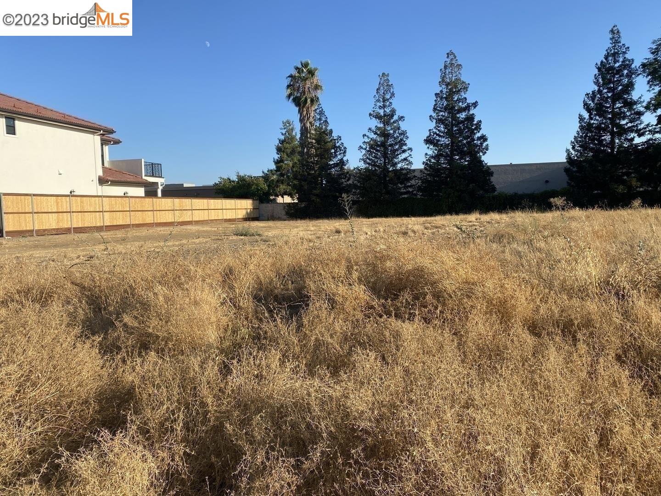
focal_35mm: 26
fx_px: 496
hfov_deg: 67.3
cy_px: 248
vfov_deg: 53.1
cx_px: 330
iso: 32
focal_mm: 4.25
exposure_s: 1/2066
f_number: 1.8
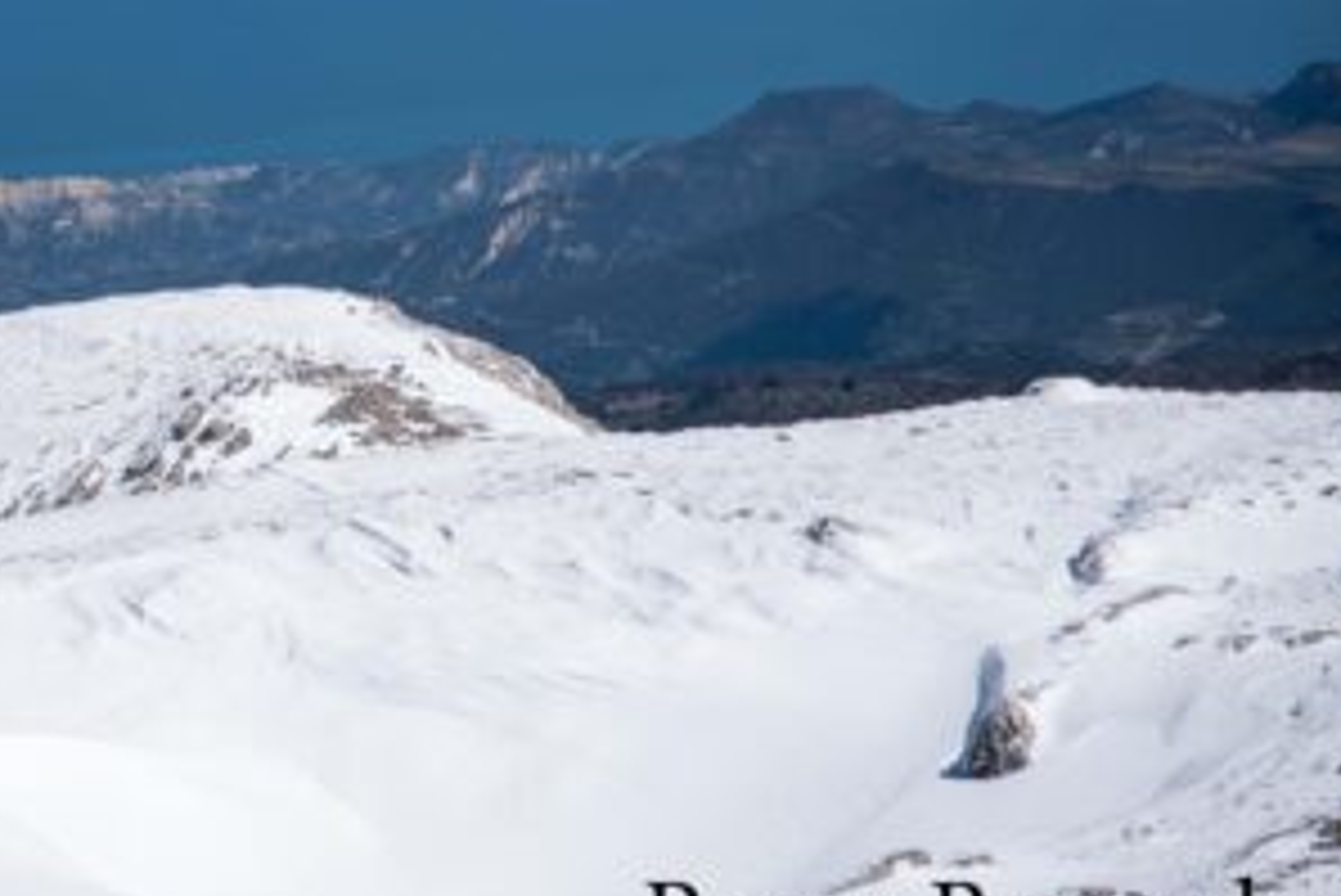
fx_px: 6223
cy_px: 79
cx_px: 200
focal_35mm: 167
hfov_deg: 12.2
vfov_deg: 8.2
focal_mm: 85
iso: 100
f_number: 4
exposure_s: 1/2500
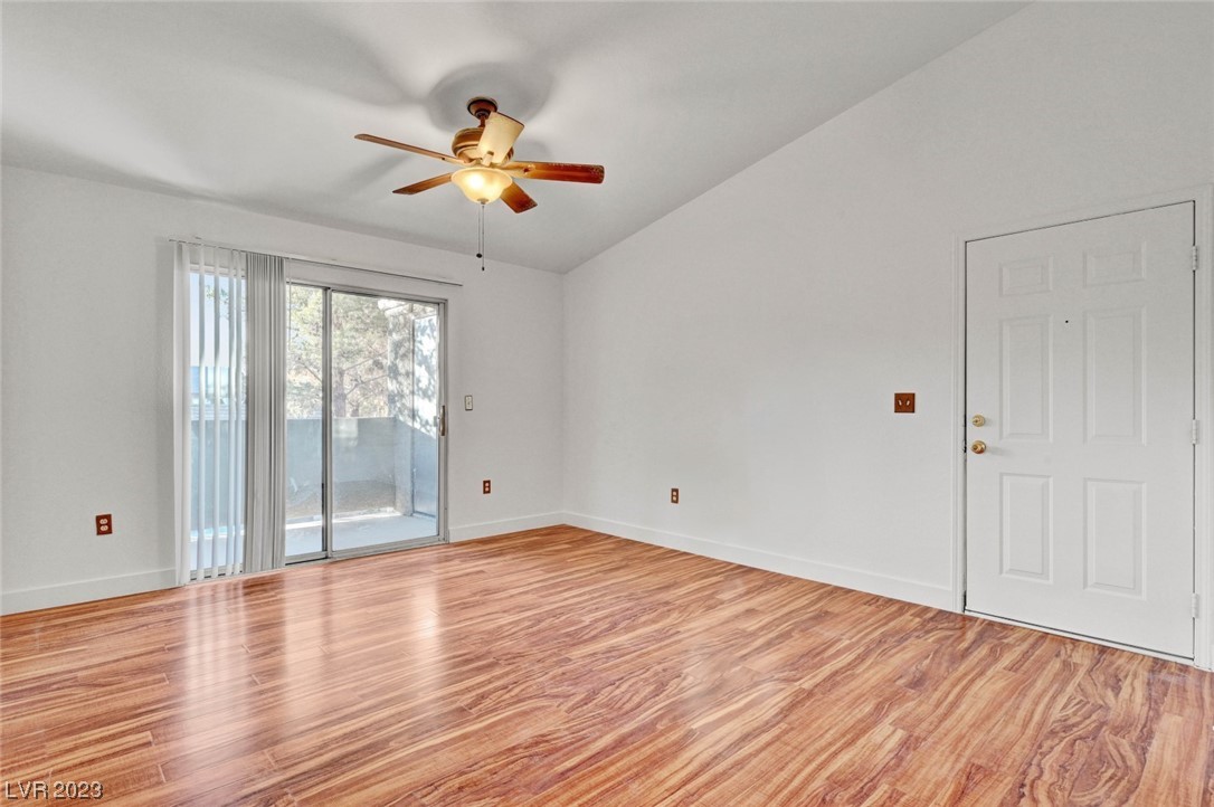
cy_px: 404
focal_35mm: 18
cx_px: 607
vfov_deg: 68.8
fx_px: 590
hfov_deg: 91.7
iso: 800
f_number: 10
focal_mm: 17.5
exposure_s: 1/5
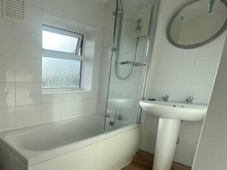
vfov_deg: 59.3
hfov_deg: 68.4
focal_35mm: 22
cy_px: 116
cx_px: 42
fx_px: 144
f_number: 1.8
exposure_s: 1/384
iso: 32
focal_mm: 1.57
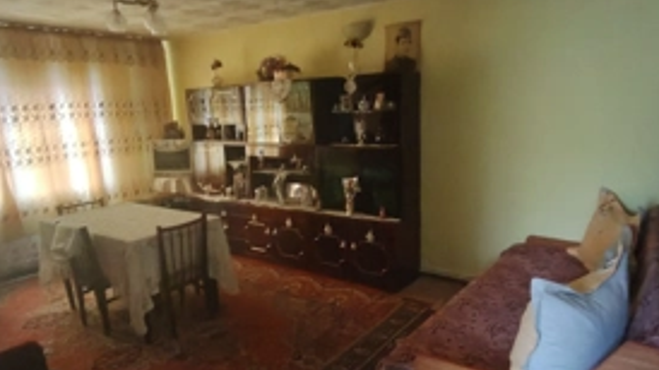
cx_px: 330
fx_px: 472
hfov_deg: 69.9
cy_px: 211
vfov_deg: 42.8
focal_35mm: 27
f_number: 2.2
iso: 3456
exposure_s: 1/14.3
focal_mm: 1.43
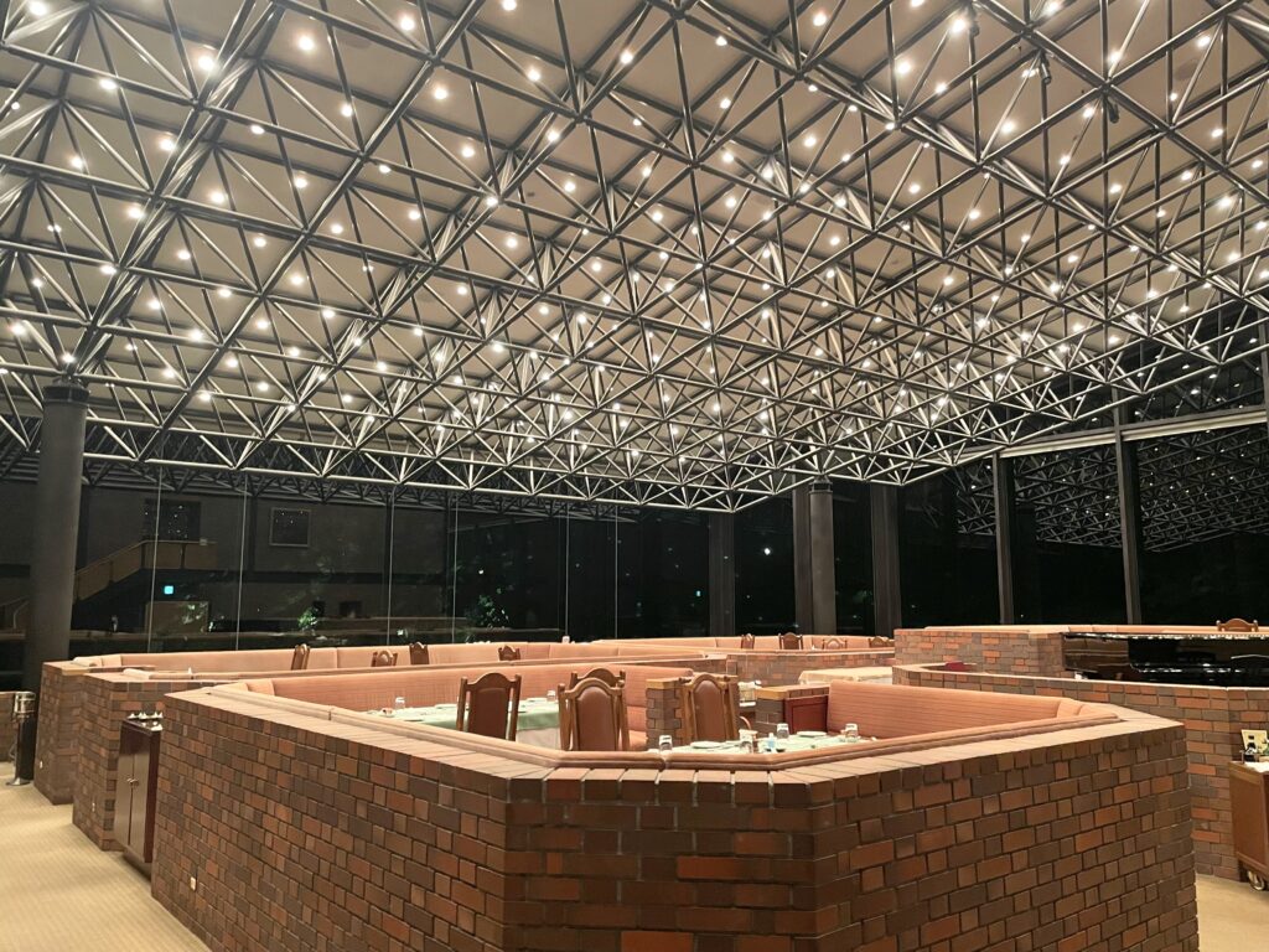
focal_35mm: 26
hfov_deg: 67.3
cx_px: 634
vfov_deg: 53.1
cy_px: 476
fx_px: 953
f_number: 1.6
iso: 640
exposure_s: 1/30
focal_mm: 4.2
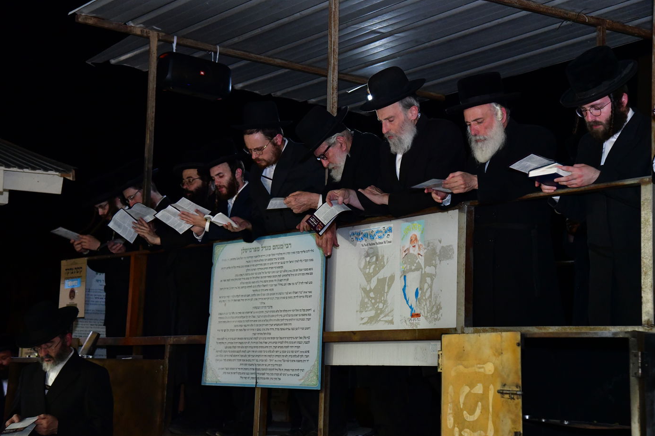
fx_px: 1219
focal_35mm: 67
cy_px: 220
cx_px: 331
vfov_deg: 20.3
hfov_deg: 30.1
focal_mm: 66
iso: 8000
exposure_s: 1/100
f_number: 5.6
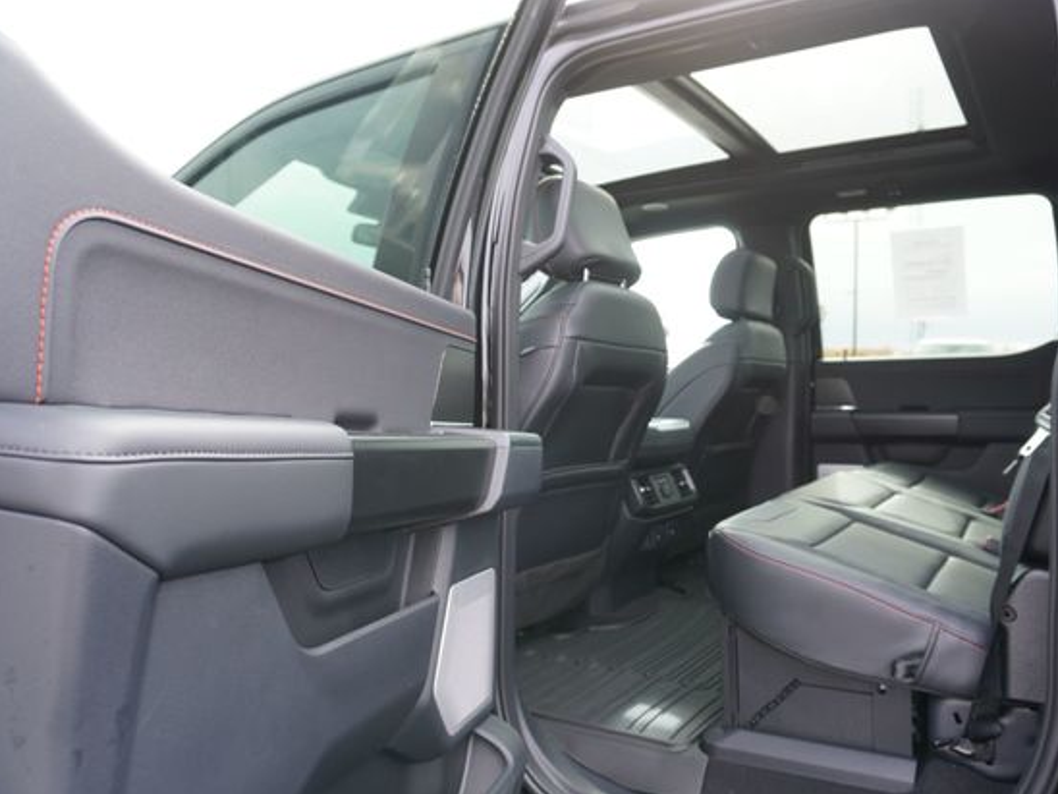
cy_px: 408
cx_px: 600
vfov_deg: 51.3
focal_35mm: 27
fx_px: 825
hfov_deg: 65.0
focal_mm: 16
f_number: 4
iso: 100
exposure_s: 1/60
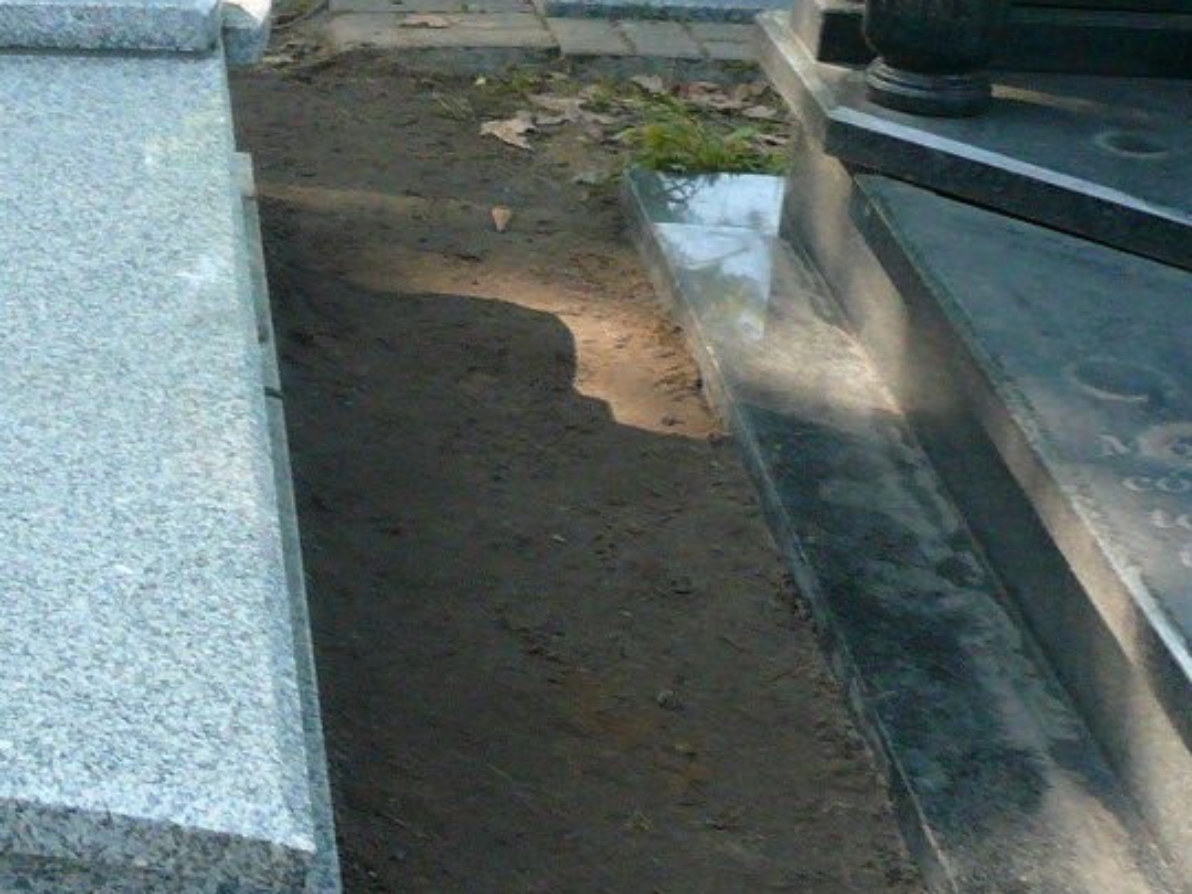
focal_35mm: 83
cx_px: -88
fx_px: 2858
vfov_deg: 17.8
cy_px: 355
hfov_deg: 22.4
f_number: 2.8
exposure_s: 1/125
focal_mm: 4.6
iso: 100
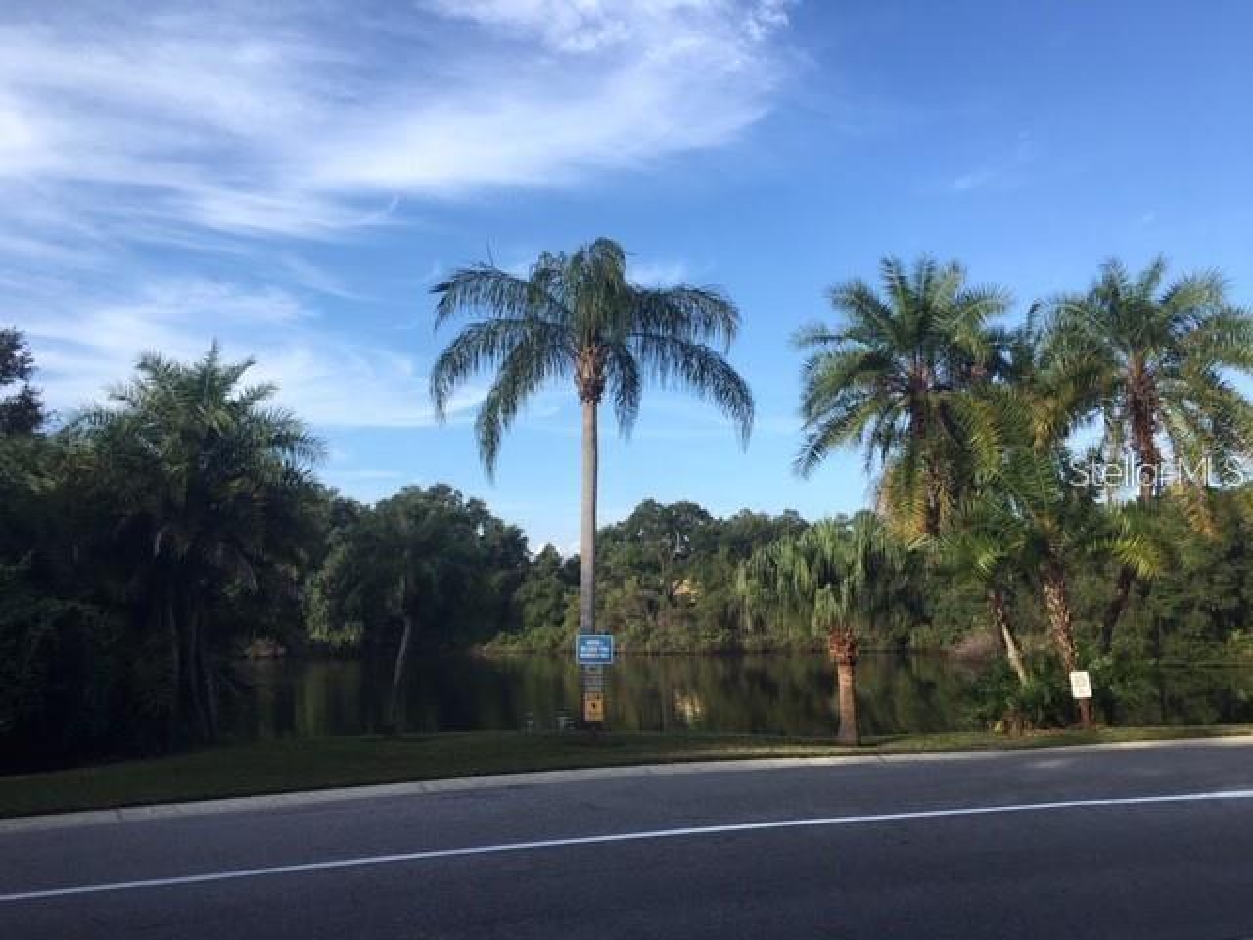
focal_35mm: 29
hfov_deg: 61.7
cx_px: 626
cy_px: 470
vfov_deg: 48.2
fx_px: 1050
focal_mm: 4.15
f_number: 2.2
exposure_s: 1/827
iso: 25
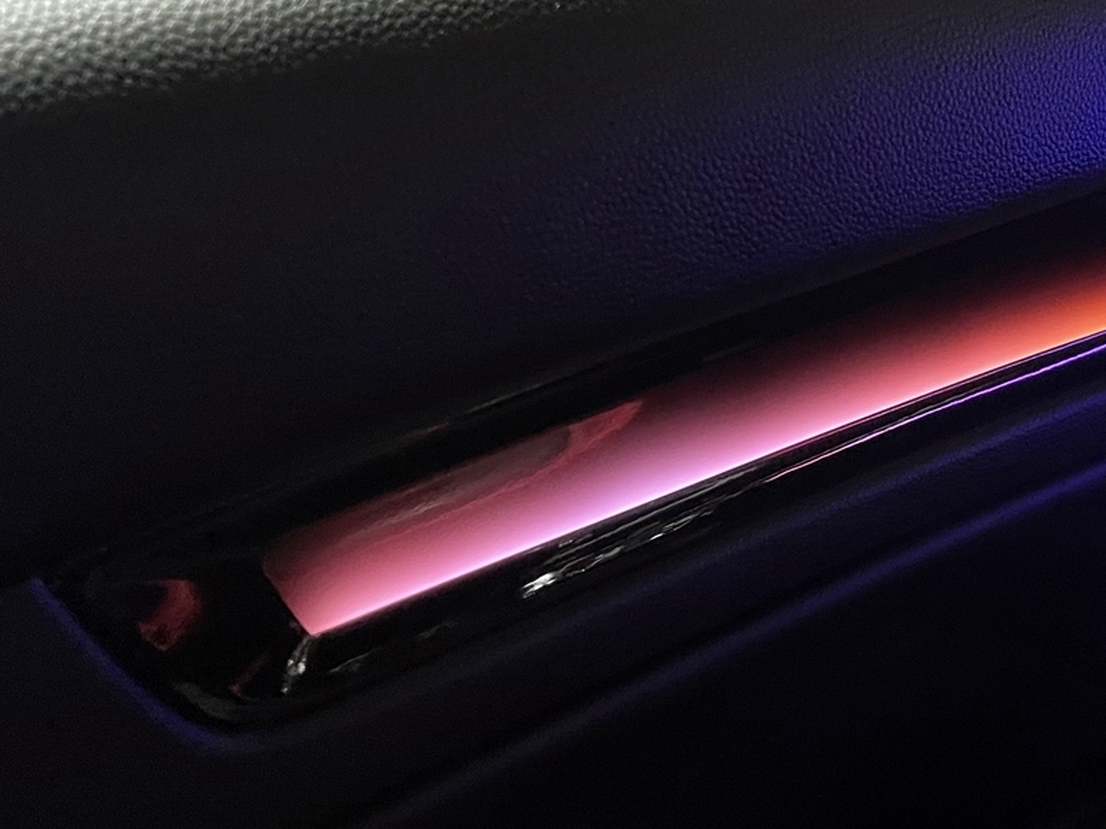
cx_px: 903
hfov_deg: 36.7
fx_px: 1598
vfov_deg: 29.1
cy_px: 368
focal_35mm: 50
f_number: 1.6
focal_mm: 5.1
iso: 800
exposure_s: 1/30
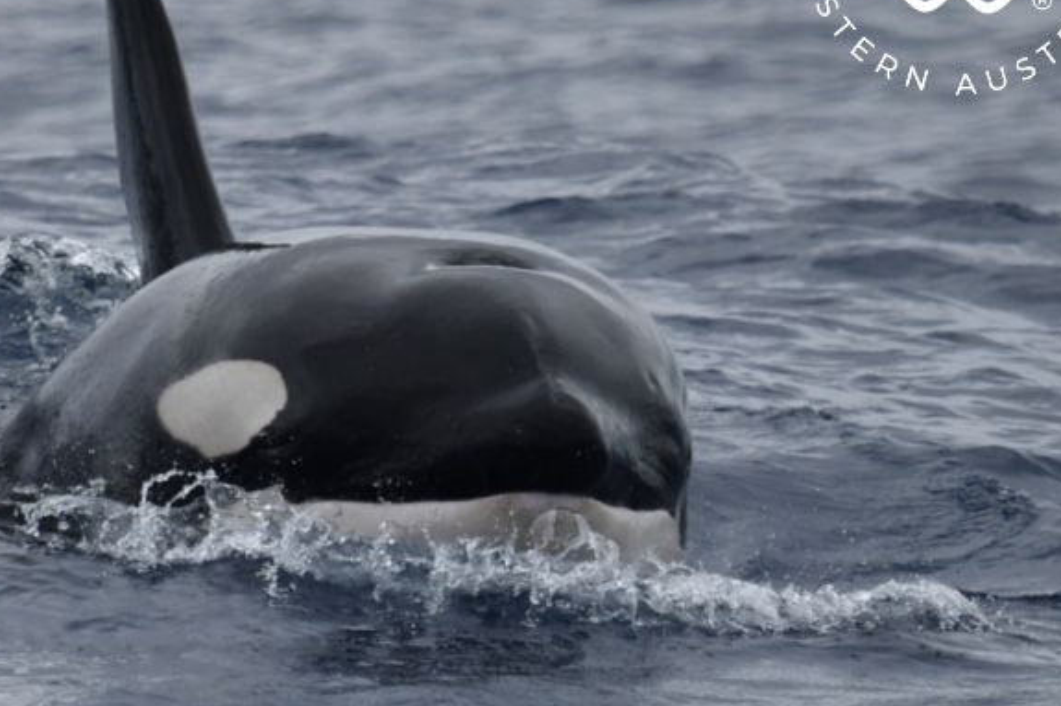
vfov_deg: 1.6
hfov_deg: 2.5
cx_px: 391
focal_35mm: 835
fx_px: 24601
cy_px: 257
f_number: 6.3
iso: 1100
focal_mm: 600
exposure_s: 1/8000
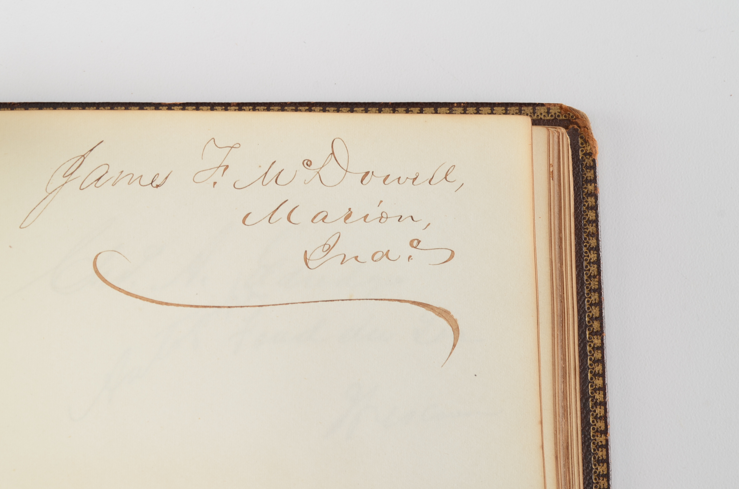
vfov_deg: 18.1
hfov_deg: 27.0
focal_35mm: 75
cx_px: 370
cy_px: 244
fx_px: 1536
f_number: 9
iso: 100
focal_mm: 50
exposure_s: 1/100
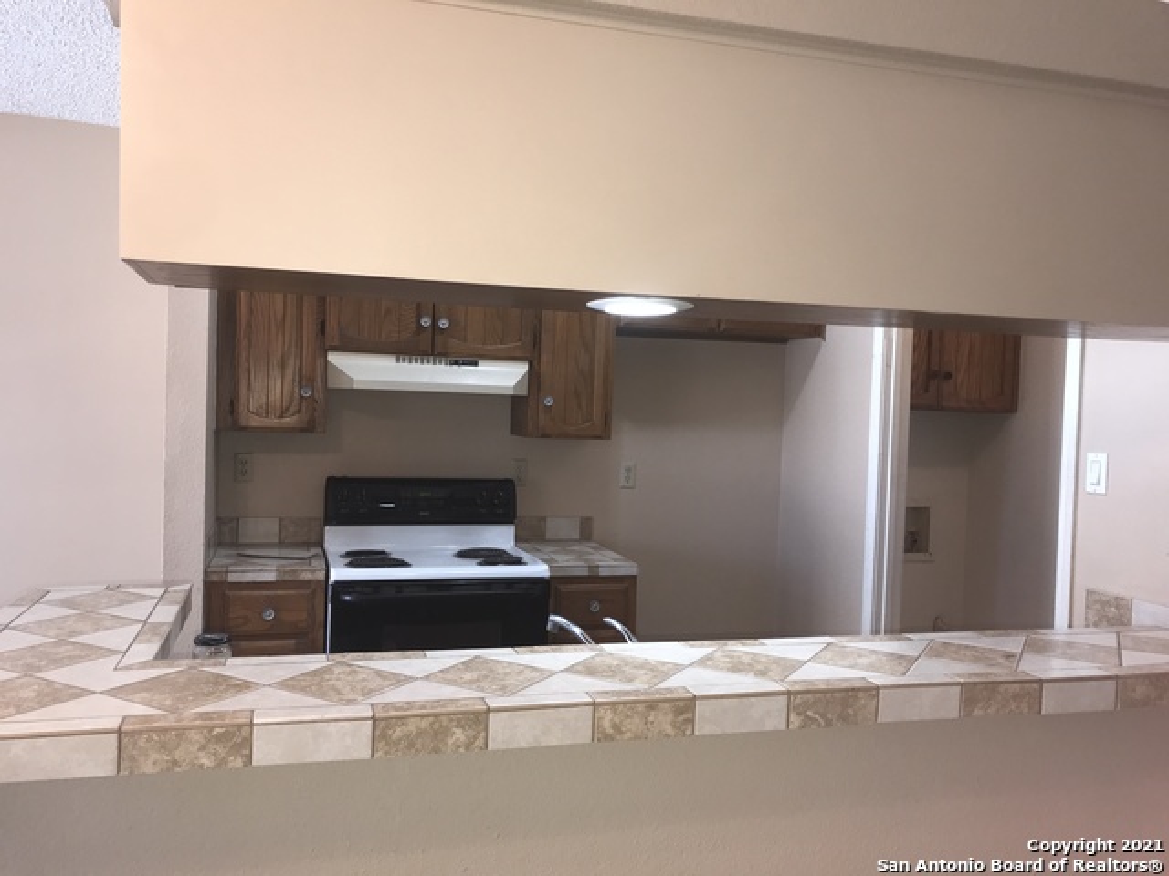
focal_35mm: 28
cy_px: 438
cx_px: 584
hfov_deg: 63.4
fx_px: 946
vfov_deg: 49.7
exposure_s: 1/30
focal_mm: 3.99
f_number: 1.8
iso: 32
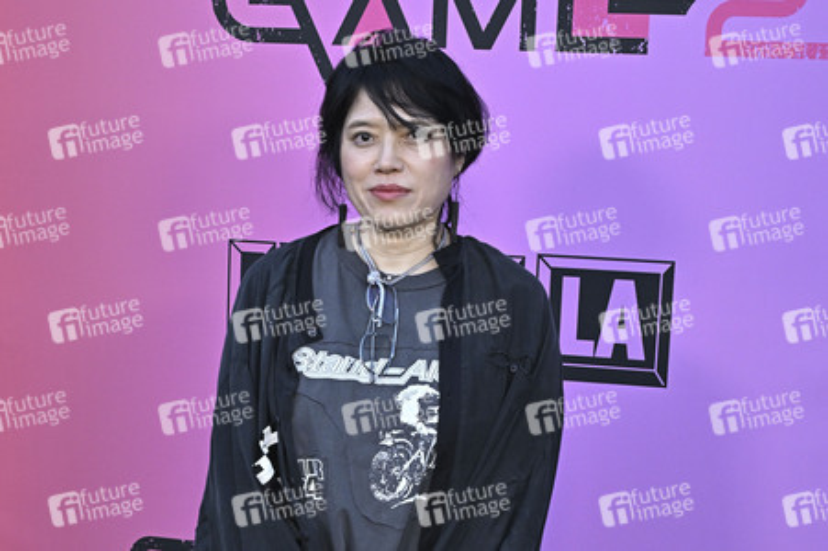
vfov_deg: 26.0
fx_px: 1195
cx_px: 414
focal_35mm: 52
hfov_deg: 38.2
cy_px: 276
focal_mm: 52
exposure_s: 1/320
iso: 1000
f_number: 6.3
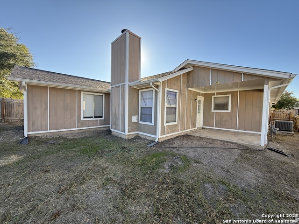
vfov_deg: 85.7
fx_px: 121
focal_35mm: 14
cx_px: 150
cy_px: 112
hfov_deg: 102.1
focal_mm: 2.22
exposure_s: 1/328
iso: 50
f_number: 2.2
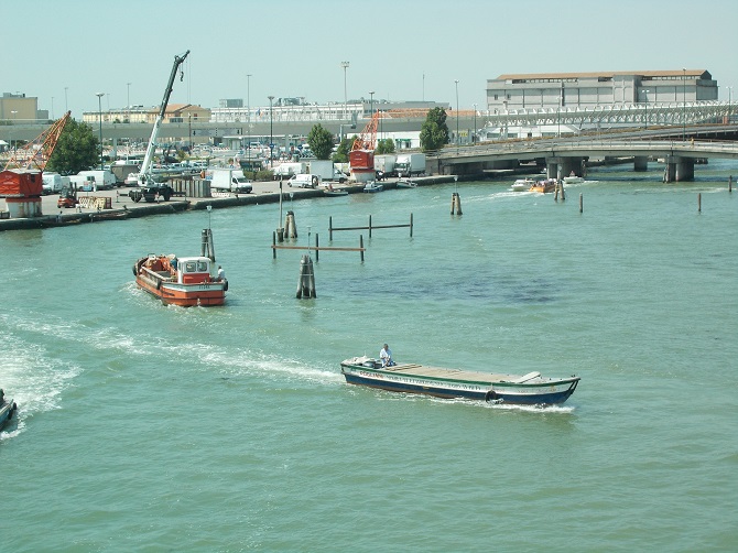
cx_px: 369
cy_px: 276
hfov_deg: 25.7
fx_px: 1620
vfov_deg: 19.4
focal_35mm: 76
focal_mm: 13.5
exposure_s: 1/200
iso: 80
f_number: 5.8
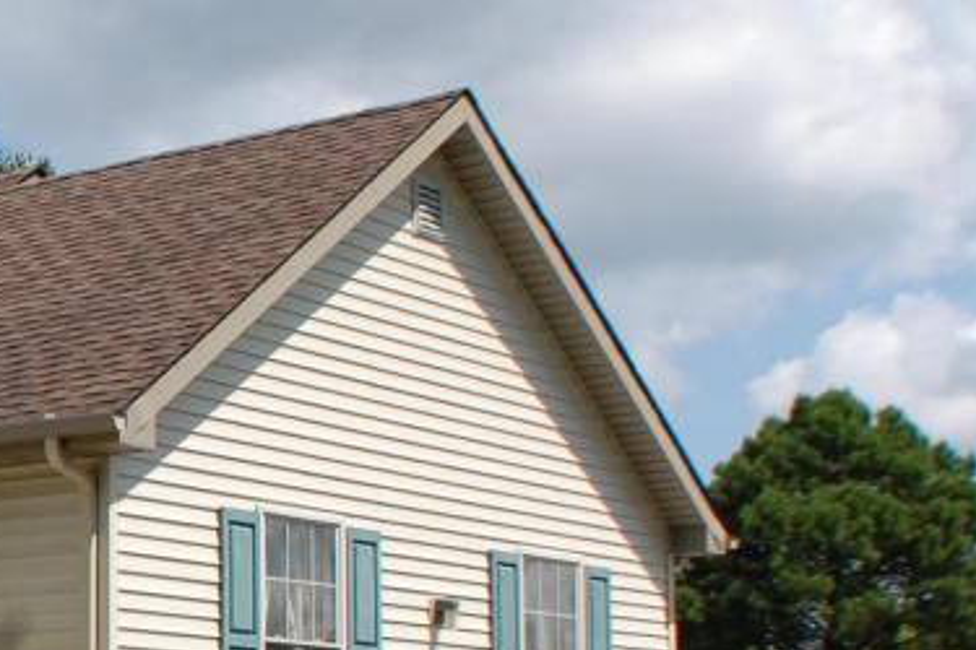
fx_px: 3253
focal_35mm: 120
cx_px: -472
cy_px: 663
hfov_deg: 15.7
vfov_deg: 11.3
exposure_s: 1/400
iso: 200
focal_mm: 26
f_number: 10
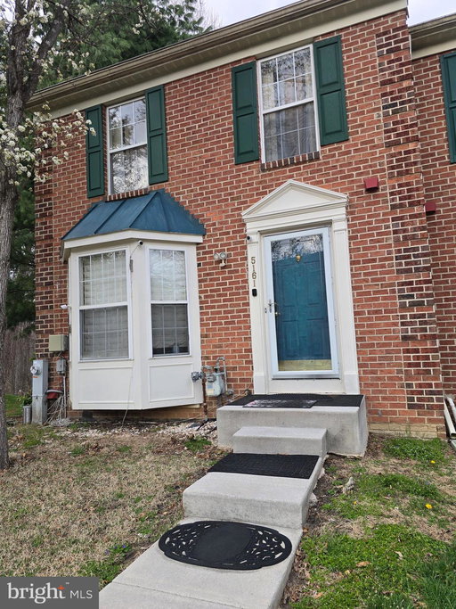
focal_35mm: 23
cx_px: 228
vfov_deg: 73.9
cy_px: 304
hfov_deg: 58.9
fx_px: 404
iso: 12
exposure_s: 1/197
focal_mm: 6.3
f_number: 1.7
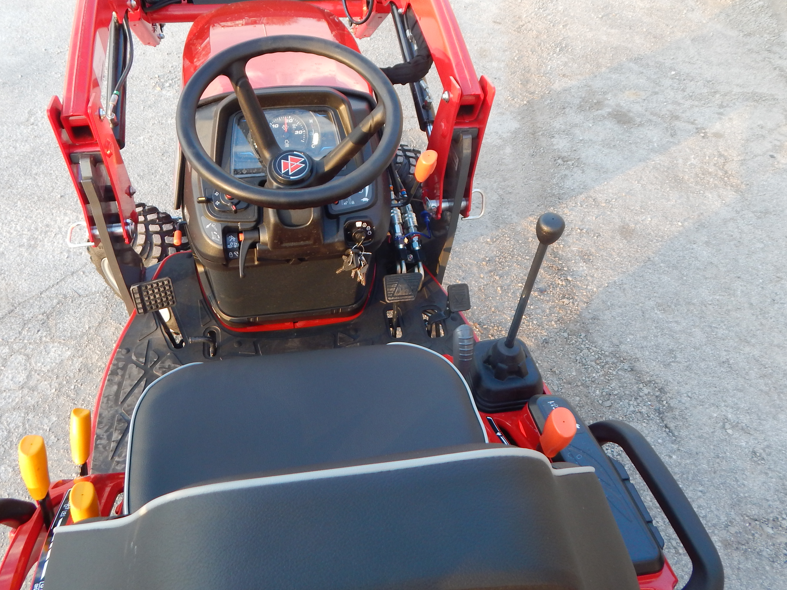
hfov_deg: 63.3
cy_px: 222
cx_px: 353
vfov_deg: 49.3
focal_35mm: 28
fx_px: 637
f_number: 3
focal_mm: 4
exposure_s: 1/50
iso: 125
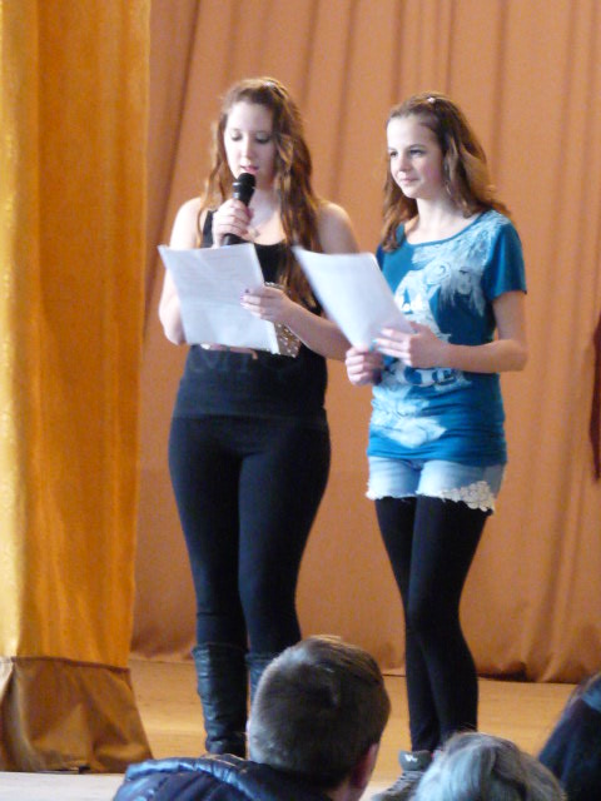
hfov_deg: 8.0
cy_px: 400
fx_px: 4306
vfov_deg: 10.6
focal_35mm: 186
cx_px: 300
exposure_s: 1/8
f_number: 3.6
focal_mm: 18.7
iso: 800
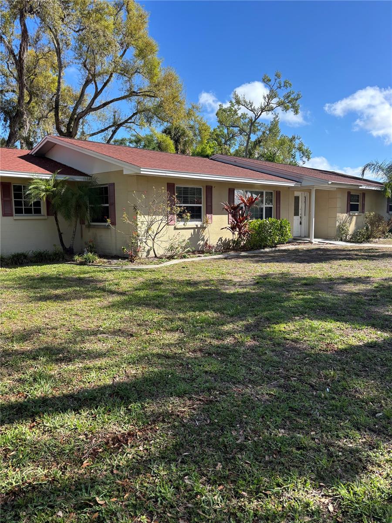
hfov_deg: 53.1
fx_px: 393
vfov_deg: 67.3
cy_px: 262
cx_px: 196
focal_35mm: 26
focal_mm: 5.96
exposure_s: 1/1751
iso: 50
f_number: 1.6
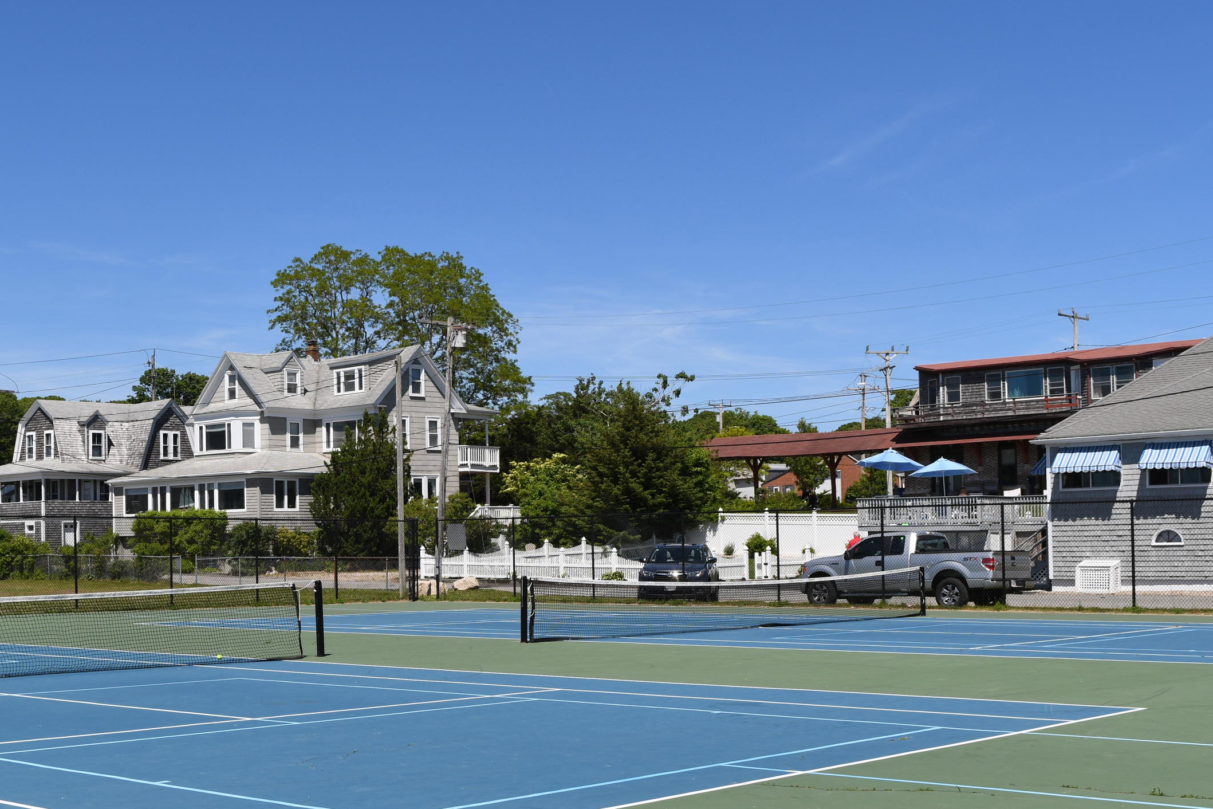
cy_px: 543
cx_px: 414
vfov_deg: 26.3
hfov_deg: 38.5
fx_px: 1718
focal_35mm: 51
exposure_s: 1/400
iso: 100
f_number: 10
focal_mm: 24
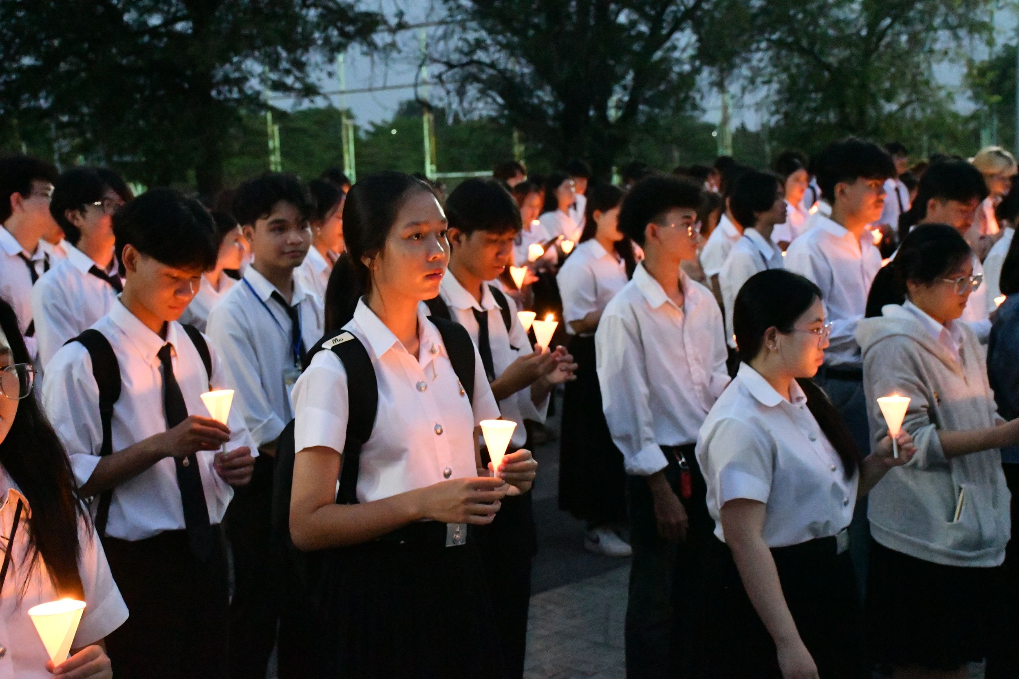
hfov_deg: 33.4
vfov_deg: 22.6
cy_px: 340
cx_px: 510
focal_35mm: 60
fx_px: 1698
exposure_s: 1/125
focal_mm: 40
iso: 16000
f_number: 6.3
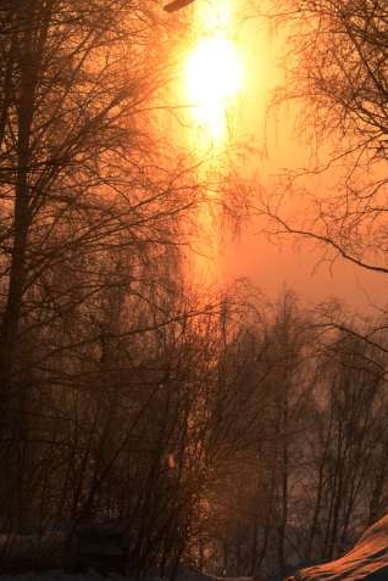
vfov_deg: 8.8
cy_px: 362
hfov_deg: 5.8
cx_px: 231
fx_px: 3799
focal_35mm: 235
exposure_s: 1/40
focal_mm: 140
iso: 320
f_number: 36
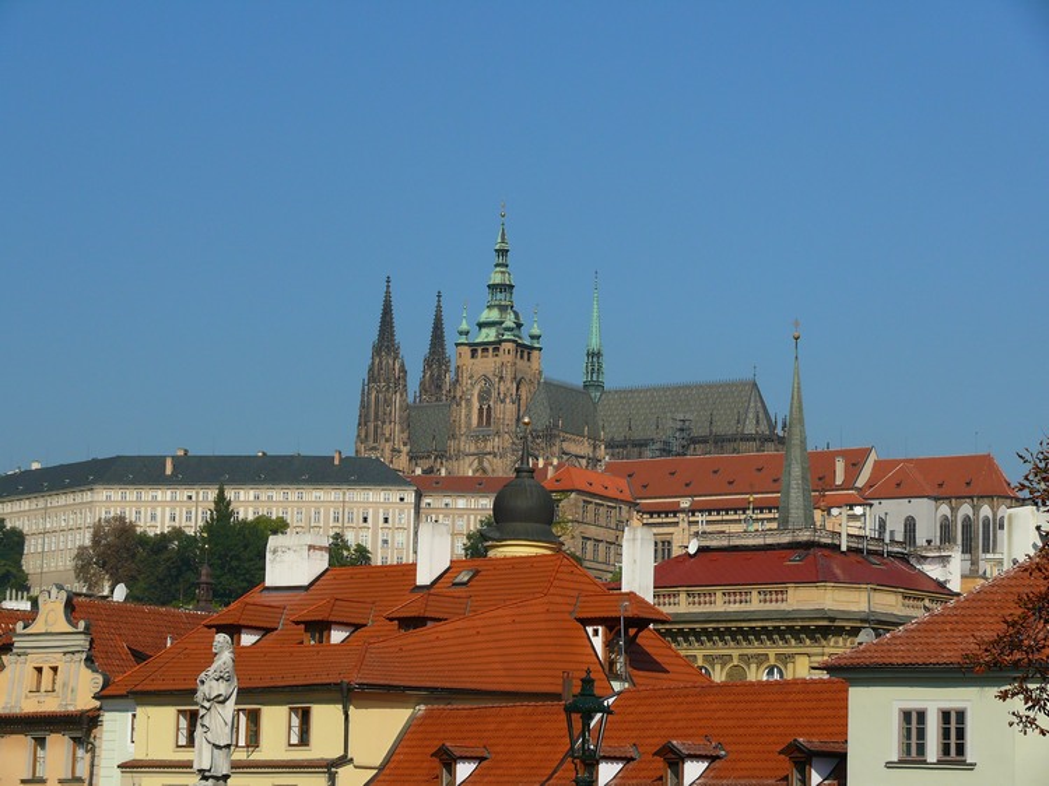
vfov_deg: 14.4
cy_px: 393
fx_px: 3120
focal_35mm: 103
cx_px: 524
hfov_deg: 19.1
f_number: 5.6
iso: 100
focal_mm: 21.7
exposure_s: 1/250
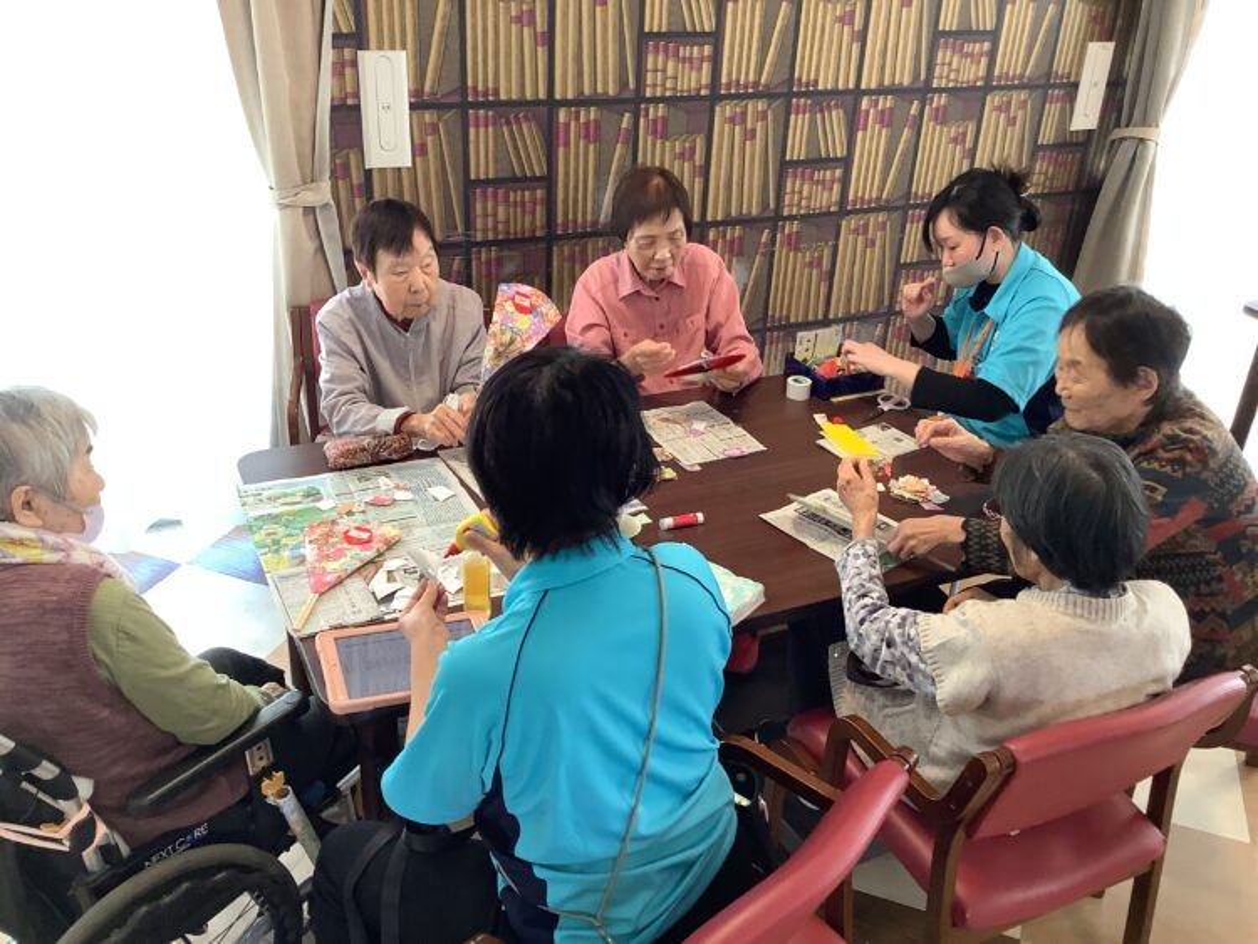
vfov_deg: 45.5
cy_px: 472
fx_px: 1127
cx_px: 629
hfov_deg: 58.3
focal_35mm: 31
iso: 125
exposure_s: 1/60
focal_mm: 3.3
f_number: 2.4
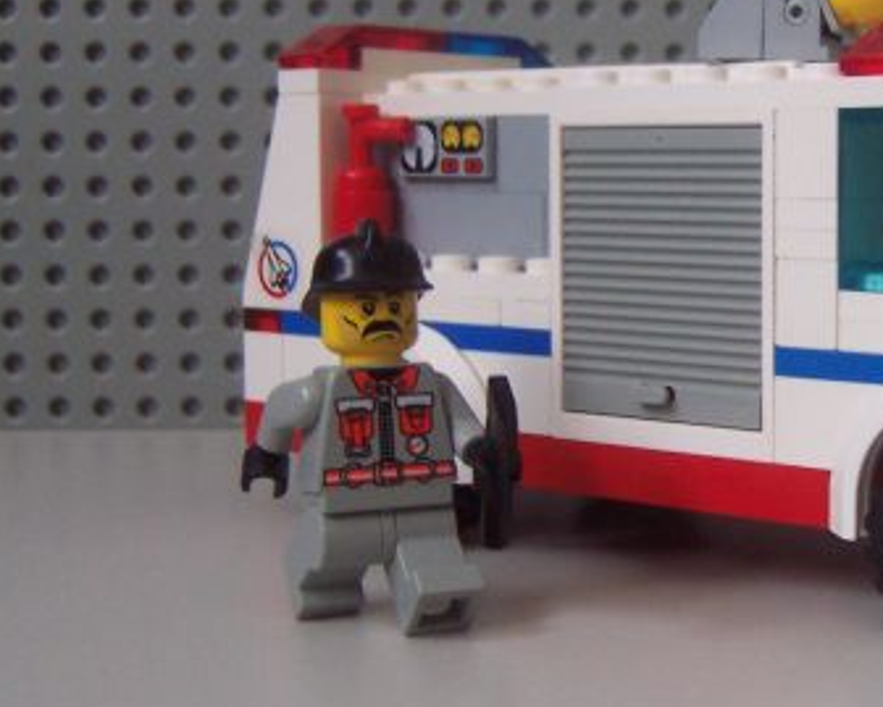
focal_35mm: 67
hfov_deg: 27.4
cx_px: 775
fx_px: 1751
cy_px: 302
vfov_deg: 22.8
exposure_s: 1/20
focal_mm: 5.6
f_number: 2.8
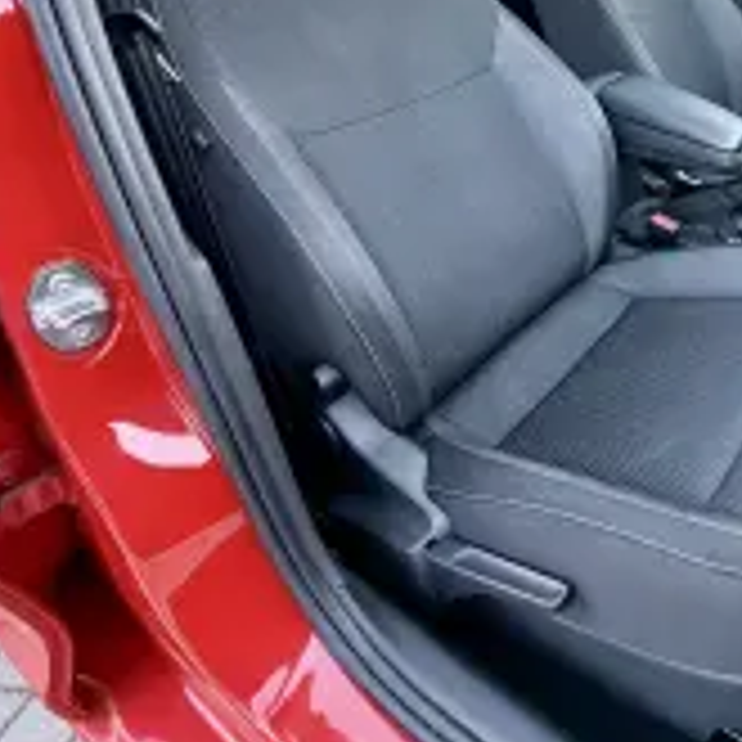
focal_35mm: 27
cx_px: 634
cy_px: 148
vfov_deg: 55.0
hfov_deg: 53.4
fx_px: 655
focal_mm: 2.22
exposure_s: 1/89
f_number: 2.2
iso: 320
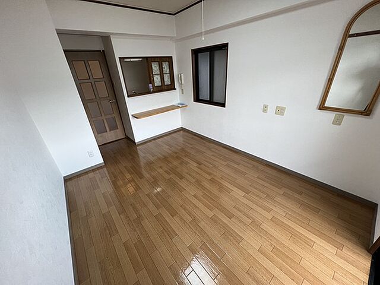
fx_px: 143
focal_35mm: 13
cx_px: 190
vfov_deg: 89.9
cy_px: 142
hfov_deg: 106.2
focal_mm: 1.57
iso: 80
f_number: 1.8
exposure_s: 1/120
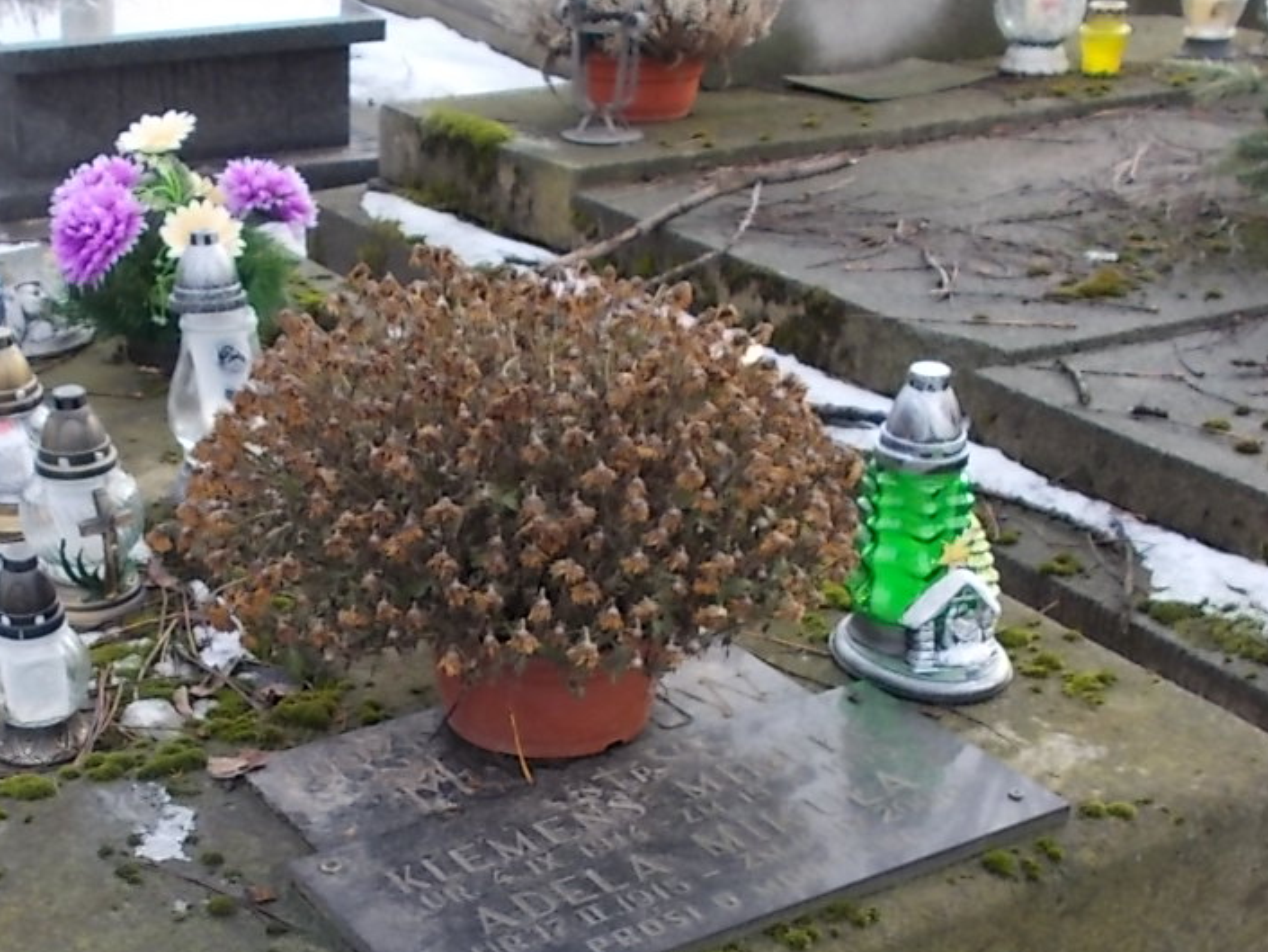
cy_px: 705
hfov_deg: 32.2
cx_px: 356
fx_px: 2162
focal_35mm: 59
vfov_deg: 24.6
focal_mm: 4.6
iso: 80
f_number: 3.2
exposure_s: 1/125
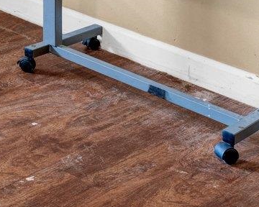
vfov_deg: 14.9
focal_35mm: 82
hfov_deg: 17.8
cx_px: -229
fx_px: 630
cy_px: -220
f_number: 8
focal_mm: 15.4
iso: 400
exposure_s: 1/5
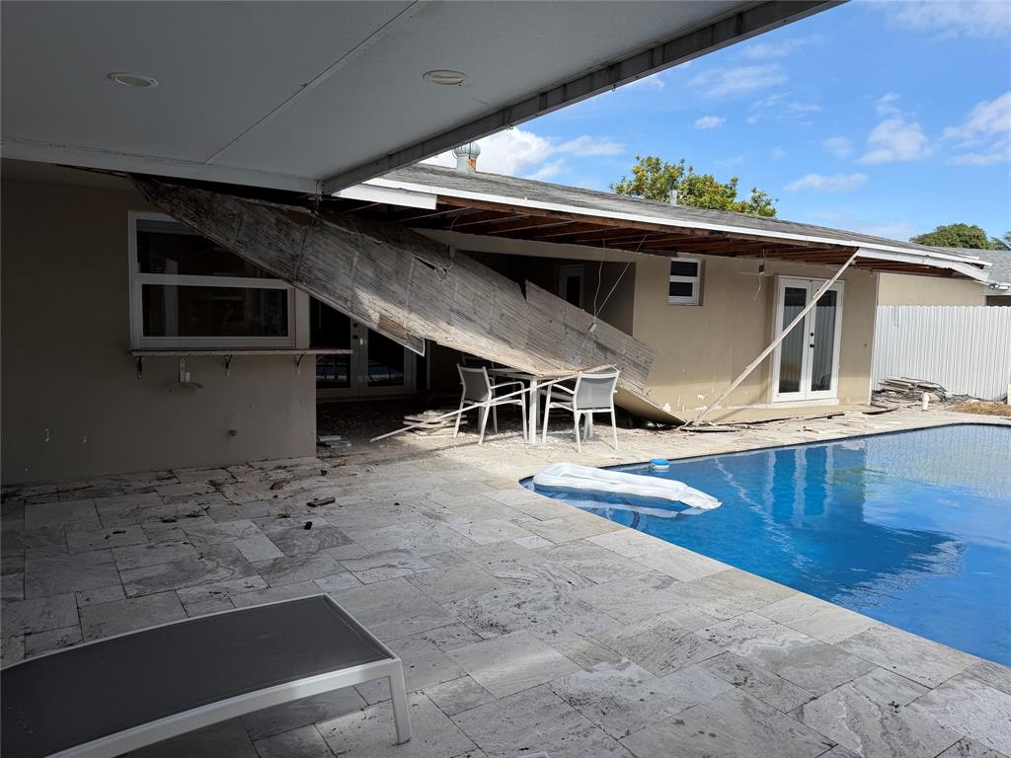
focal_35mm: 24
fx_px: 701
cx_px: 506
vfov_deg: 56.8
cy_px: 379
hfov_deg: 71.6
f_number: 1.78
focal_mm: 6.76
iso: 80
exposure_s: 1/2801
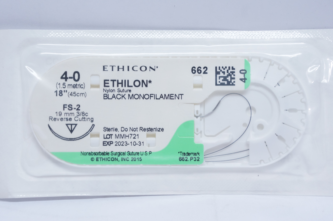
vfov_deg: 18.9
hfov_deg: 28.1
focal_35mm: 72
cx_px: 166
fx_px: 665
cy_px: 110
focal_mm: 48
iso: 800
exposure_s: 1/50
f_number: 7.1
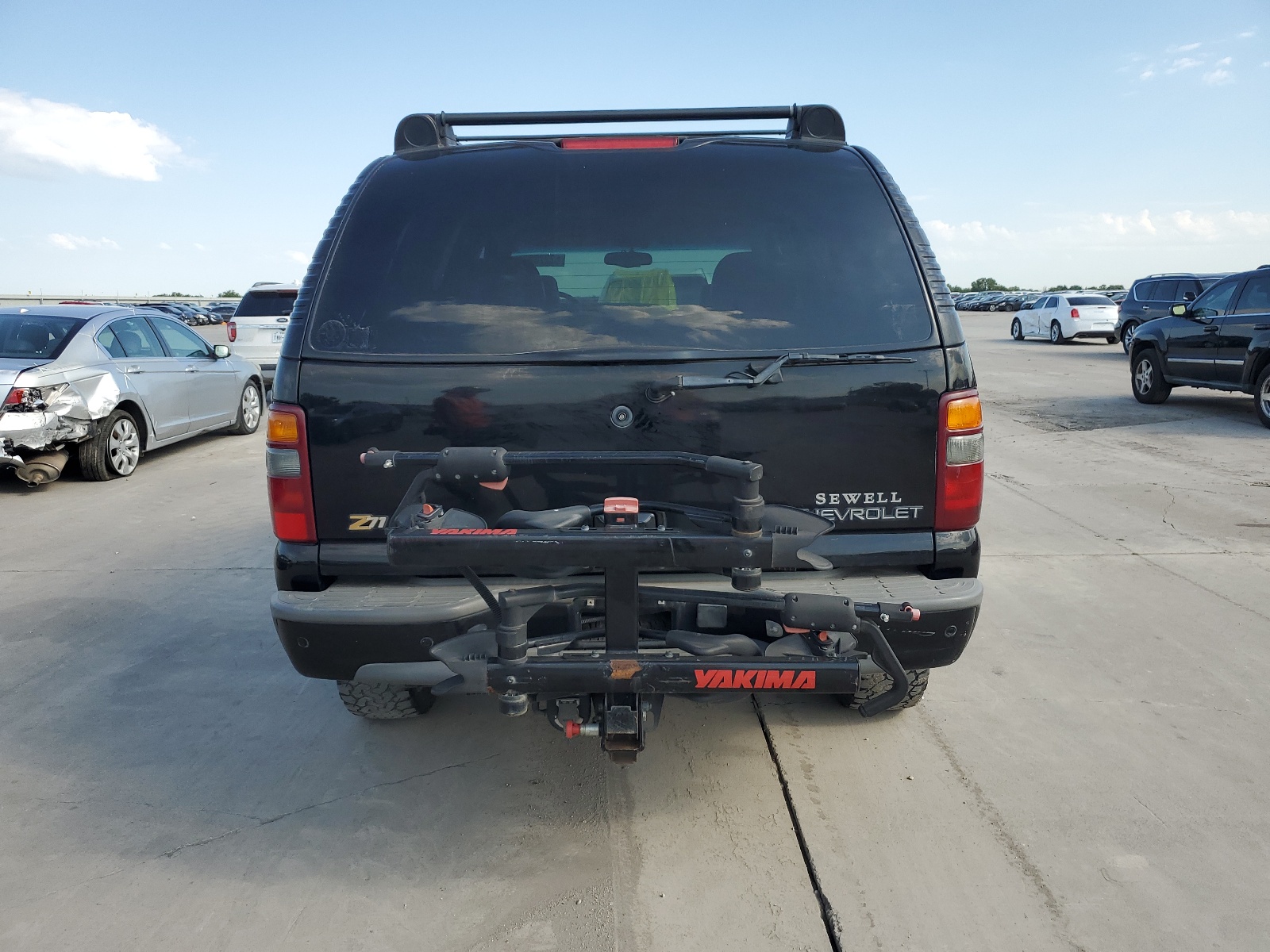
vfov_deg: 53.1
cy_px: 476
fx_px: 954
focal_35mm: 26
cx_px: 635
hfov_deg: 67.3
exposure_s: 1/1429
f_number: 1.5
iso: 50
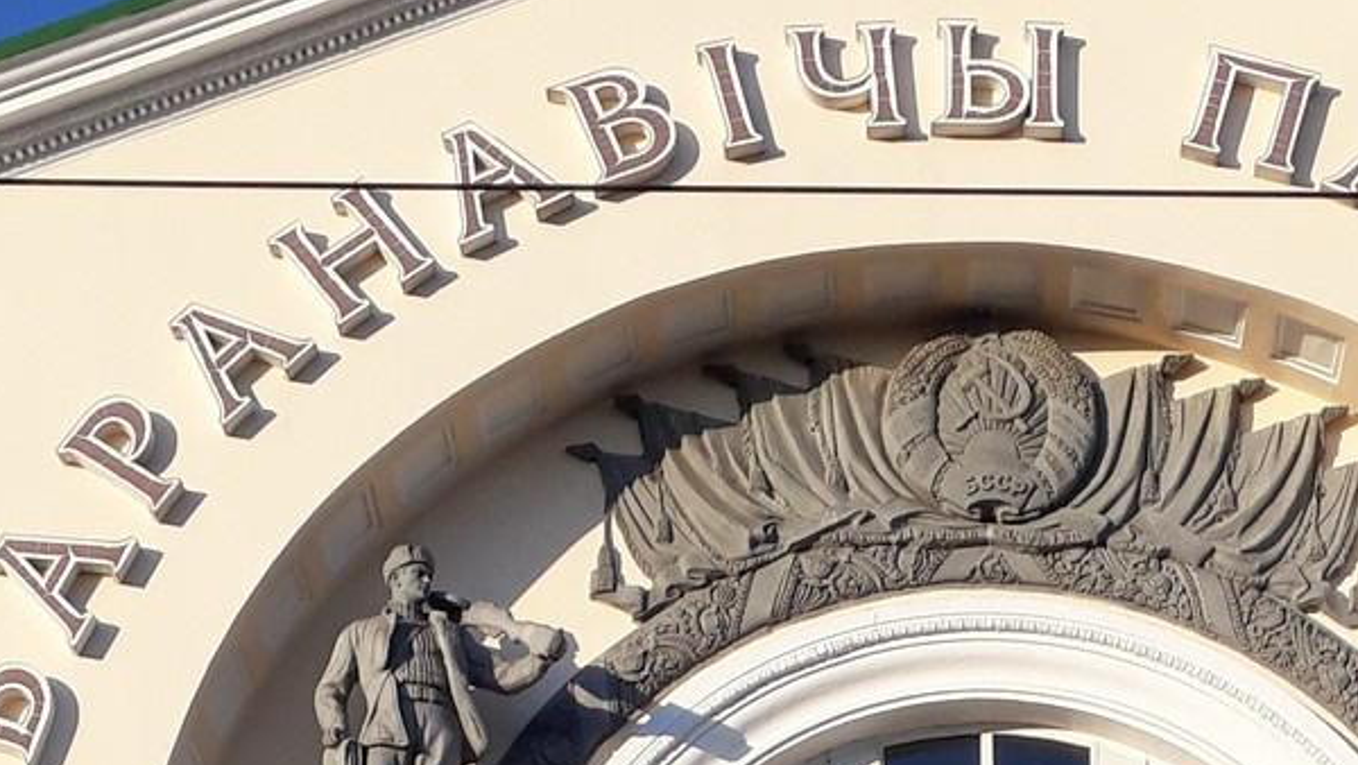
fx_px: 3530
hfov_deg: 21.5
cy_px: 1793
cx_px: 1068
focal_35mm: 98
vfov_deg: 10.7
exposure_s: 1/921
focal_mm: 3.6
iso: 40
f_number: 1.9
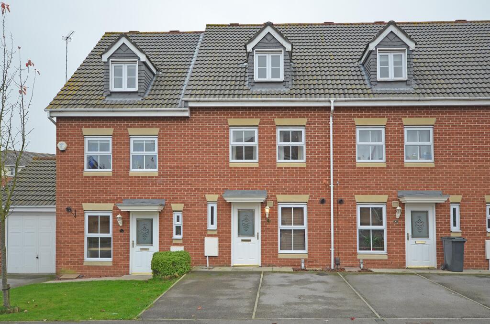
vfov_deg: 43.4
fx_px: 407
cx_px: 245
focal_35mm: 30
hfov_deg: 62.0
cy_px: 162
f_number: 5.6
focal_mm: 20
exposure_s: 1/125
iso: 400
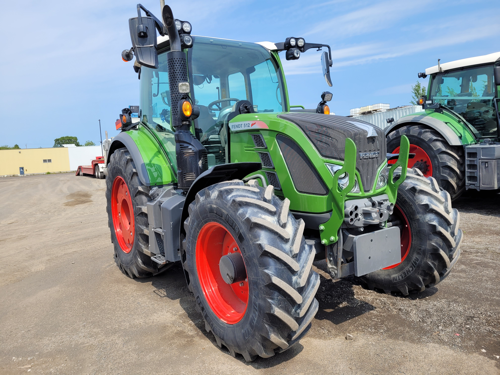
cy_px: 188
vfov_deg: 53.1
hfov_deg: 67.3
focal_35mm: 26
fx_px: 376
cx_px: 250
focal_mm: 5.4
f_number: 1.8
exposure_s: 1/1742
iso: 40
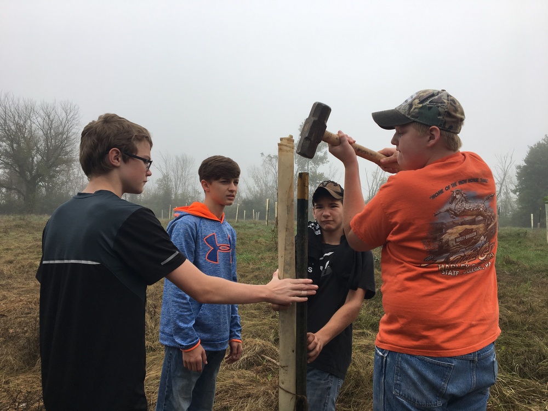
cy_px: 206
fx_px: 459
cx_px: 274
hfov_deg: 61.7
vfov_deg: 48.2
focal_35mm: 29
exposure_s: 1/712
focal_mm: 4.15
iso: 25
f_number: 2.2
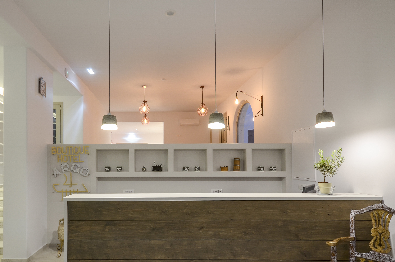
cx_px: 155
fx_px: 256
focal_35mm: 23
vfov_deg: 53.9
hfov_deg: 74.5
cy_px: 156
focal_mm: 11.5
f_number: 5.6
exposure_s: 1/1.25
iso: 100
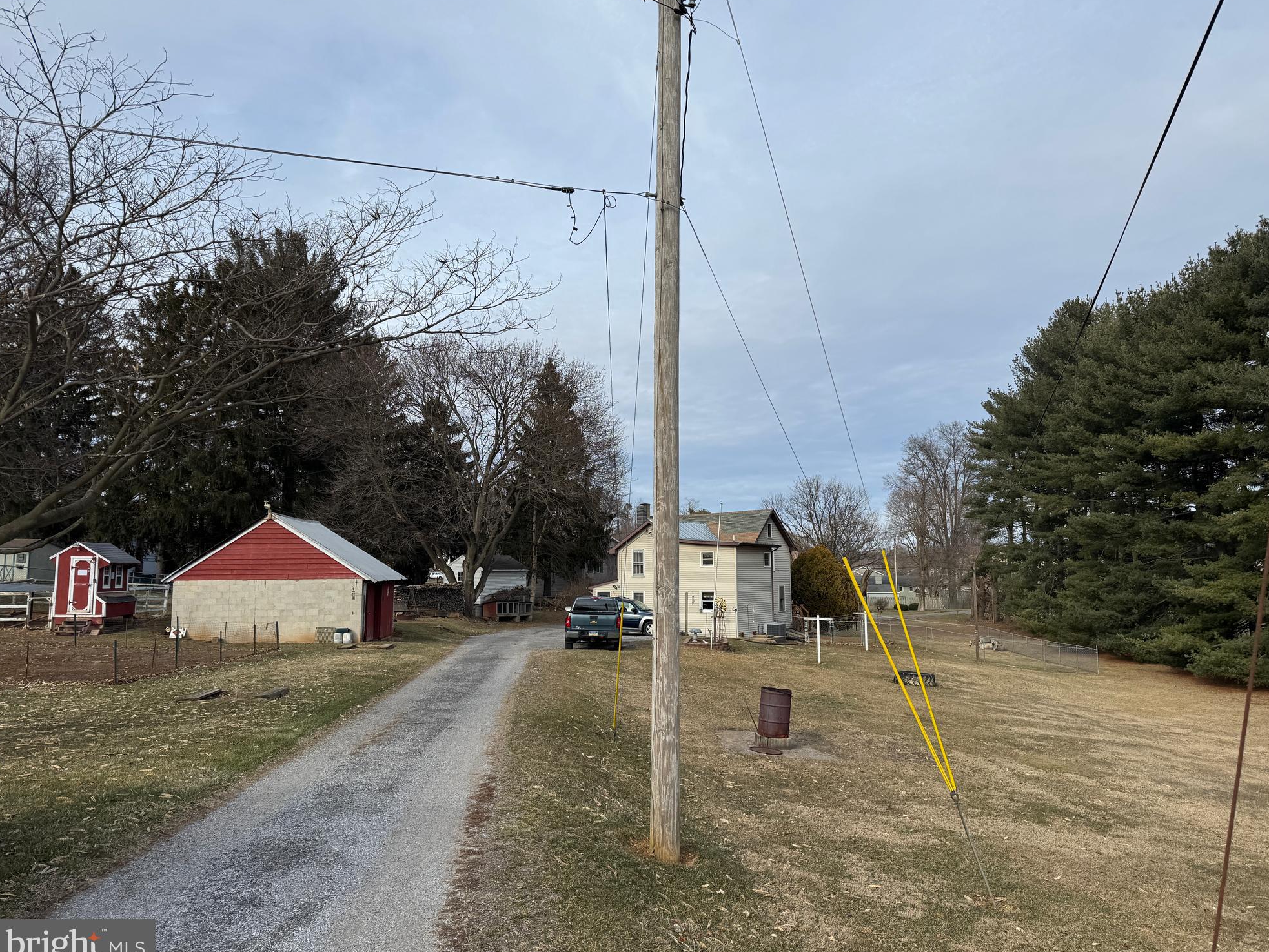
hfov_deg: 69.4
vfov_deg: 54.9
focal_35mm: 25
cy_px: 476
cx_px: 655
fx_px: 917
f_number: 1.78
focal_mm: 6.76
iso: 80
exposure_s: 1/4310
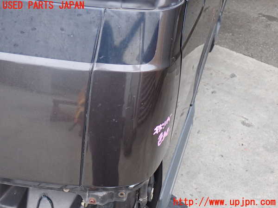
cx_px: 139
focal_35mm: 50
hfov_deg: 38.2
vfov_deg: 29.1
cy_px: 104
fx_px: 402
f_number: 3.2
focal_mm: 9.01
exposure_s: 1/50
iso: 400
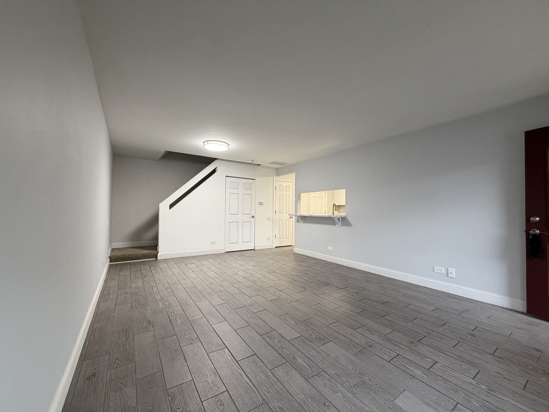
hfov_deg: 102.1
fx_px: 222
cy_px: 206
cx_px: 274
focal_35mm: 14
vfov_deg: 85.7
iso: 250
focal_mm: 2.22
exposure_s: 1/60
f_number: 2.2
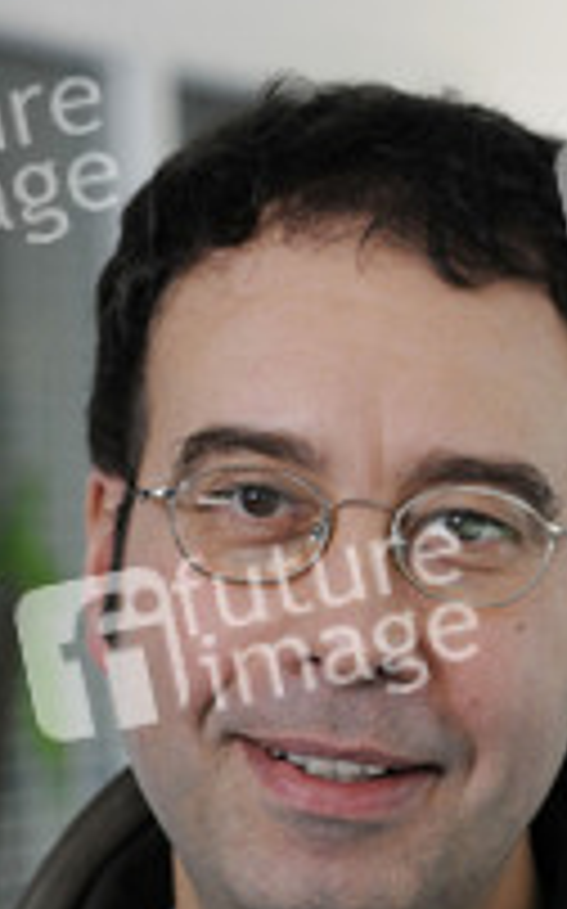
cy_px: 860
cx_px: 378
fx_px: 3739
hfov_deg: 8.7
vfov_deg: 13.7
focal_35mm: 151
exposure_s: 1/200
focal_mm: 75
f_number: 5.6
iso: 3200
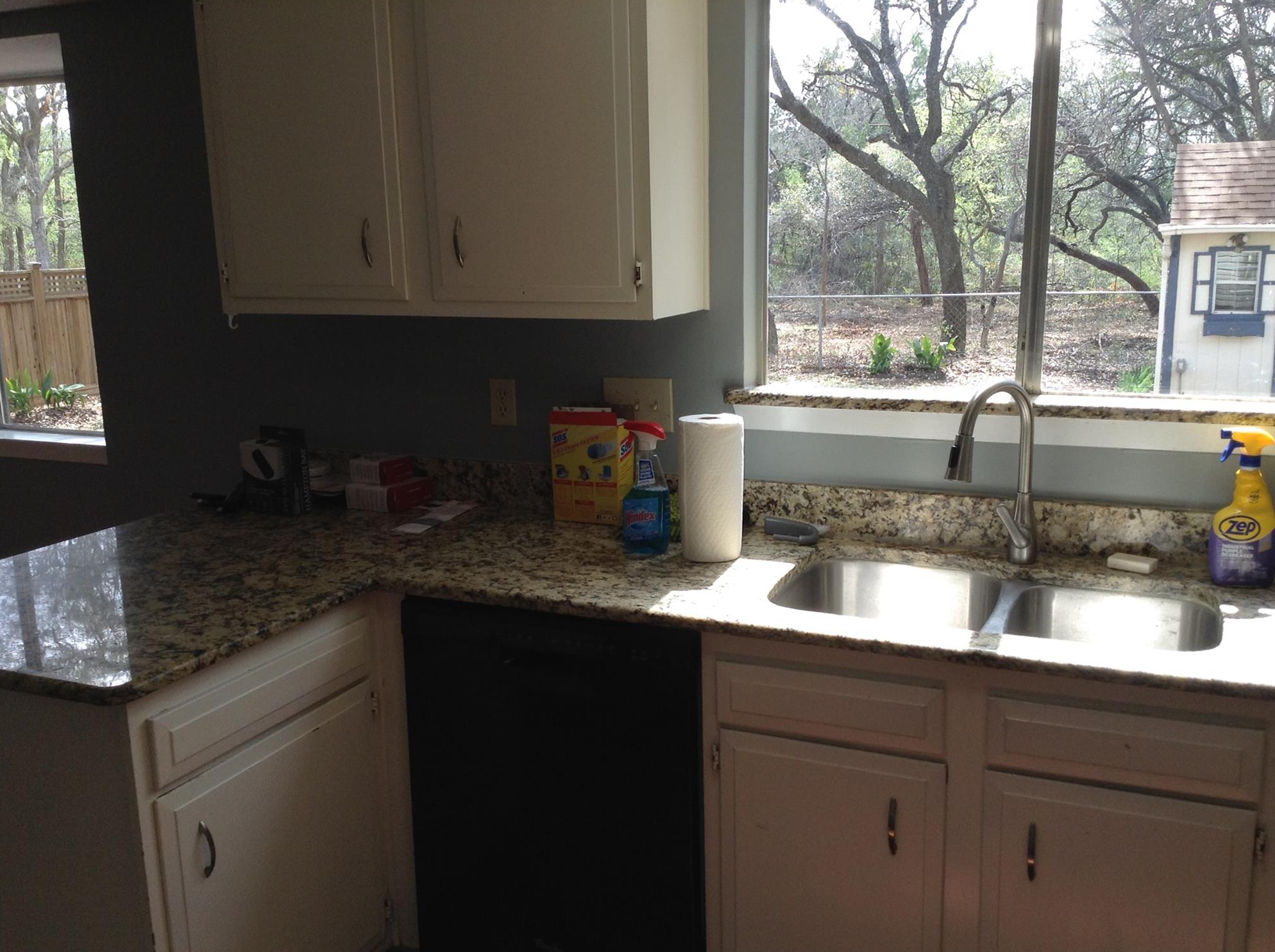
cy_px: 483
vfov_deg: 41.7
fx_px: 1250
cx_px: 652
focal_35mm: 34
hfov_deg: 54.0
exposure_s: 1/129
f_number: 2.4
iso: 25
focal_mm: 3.3
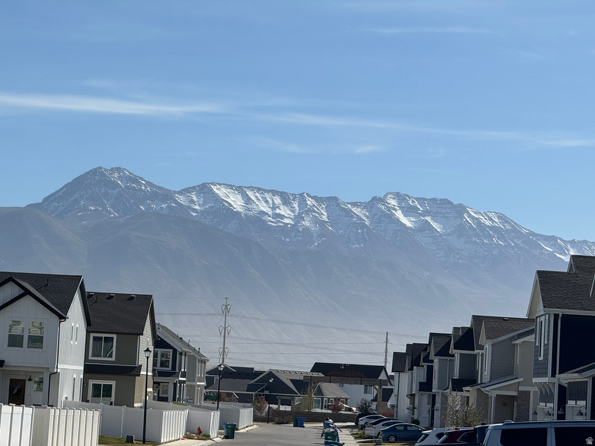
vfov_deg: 12.3
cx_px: 298
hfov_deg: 16.4
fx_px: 2063
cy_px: 223
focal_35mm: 120
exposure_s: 1/3690
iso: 50
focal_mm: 15.66
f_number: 2.8
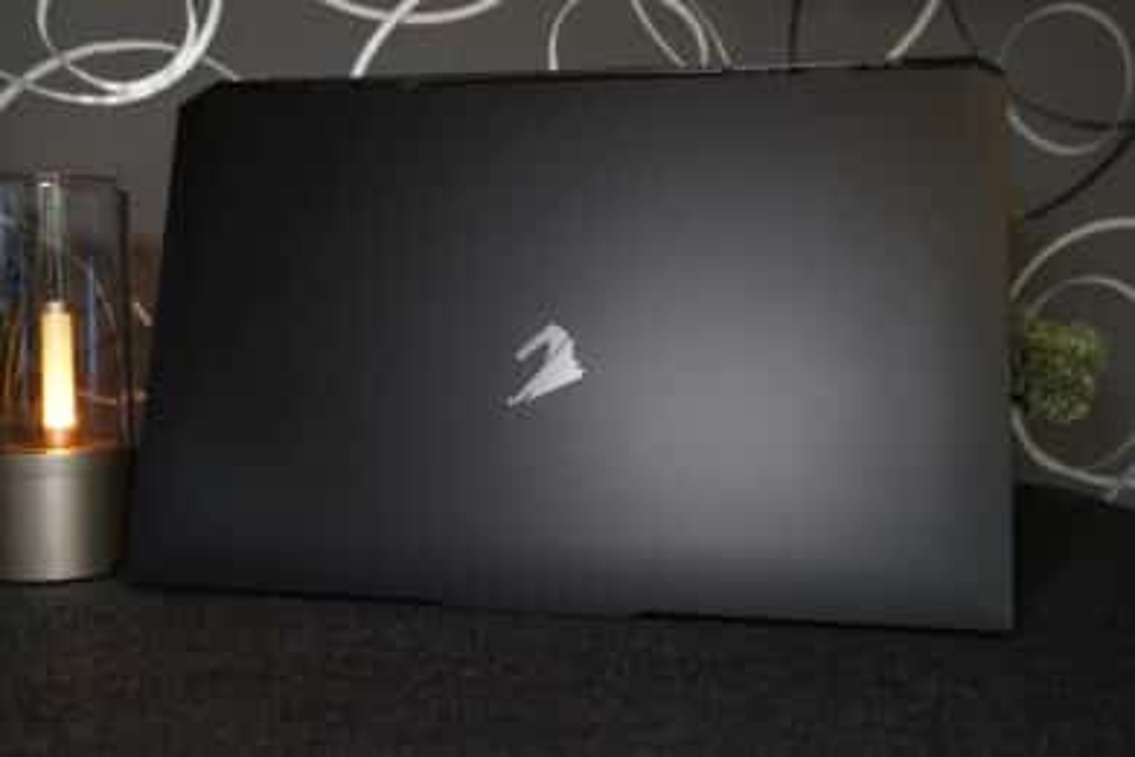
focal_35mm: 37
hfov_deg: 51.9
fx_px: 1166
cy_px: 378
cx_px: 568
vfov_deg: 35.9
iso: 640
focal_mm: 37
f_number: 5.6
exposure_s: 1/40
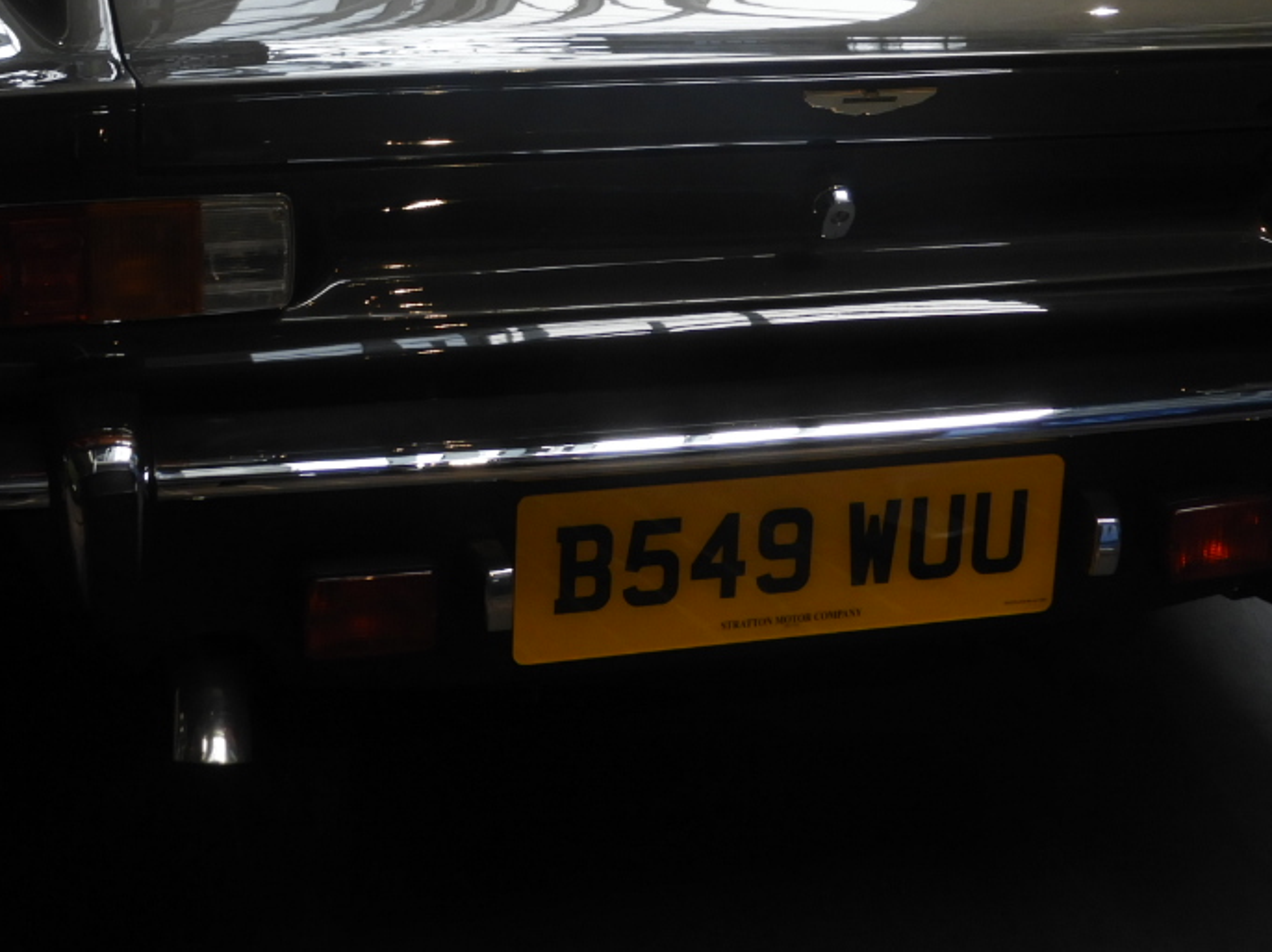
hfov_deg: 27.8
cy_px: 50
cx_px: 573
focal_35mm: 70
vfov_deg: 20.5
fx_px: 2571
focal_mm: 5.4
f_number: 3.5
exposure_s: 1/60
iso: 100
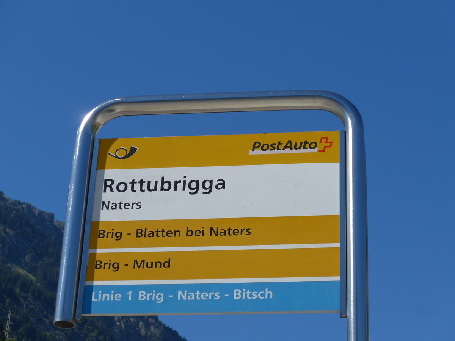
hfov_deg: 20.2
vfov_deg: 15.2
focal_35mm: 97
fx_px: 1275
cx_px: 228
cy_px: 170
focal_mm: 19.2
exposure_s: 1/800
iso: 80
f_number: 4.7
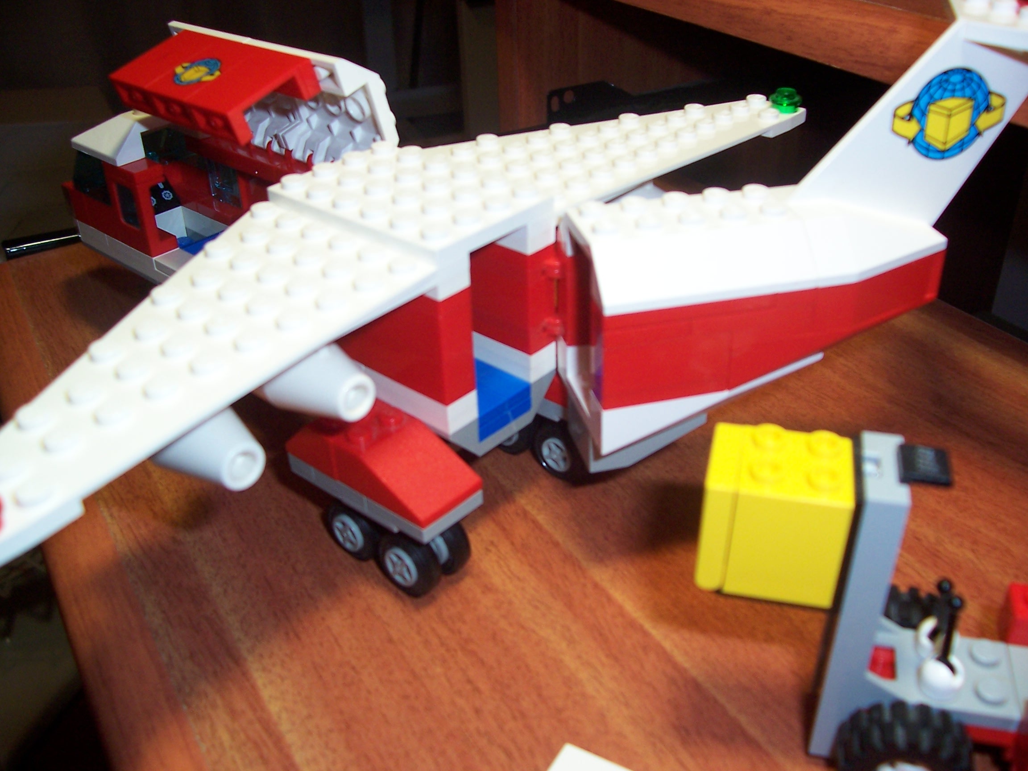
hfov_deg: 54.0
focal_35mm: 34
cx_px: 514
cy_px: 386
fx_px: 1010
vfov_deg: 41.8
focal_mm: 5.6
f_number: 2.7
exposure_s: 1/60
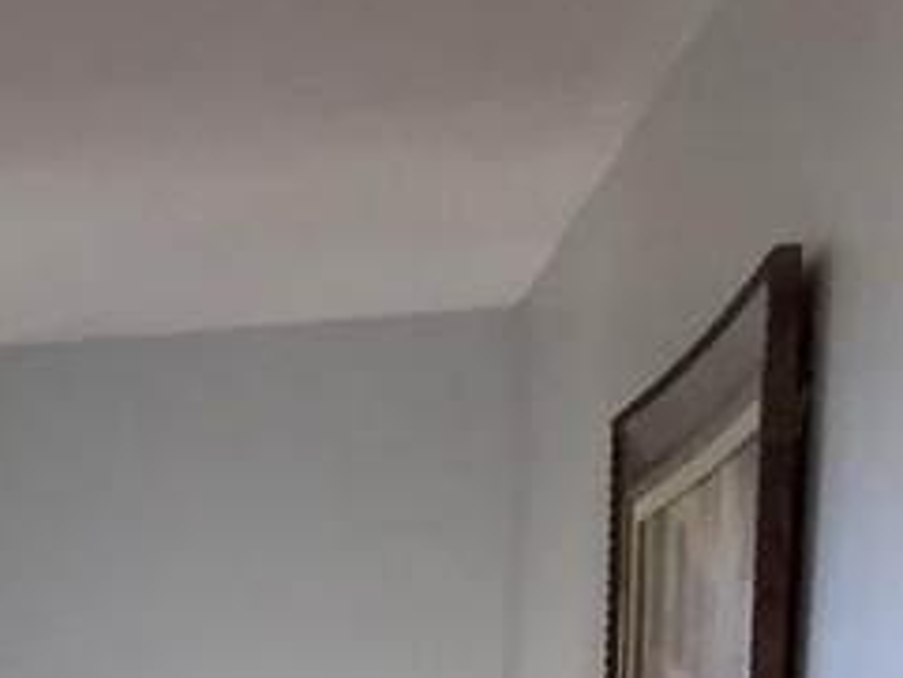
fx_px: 4019
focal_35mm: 154
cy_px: 1659
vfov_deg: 8.7
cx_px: -1236
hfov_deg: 10.9
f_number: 2.2
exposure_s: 1/30
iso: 32
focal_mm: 4.15
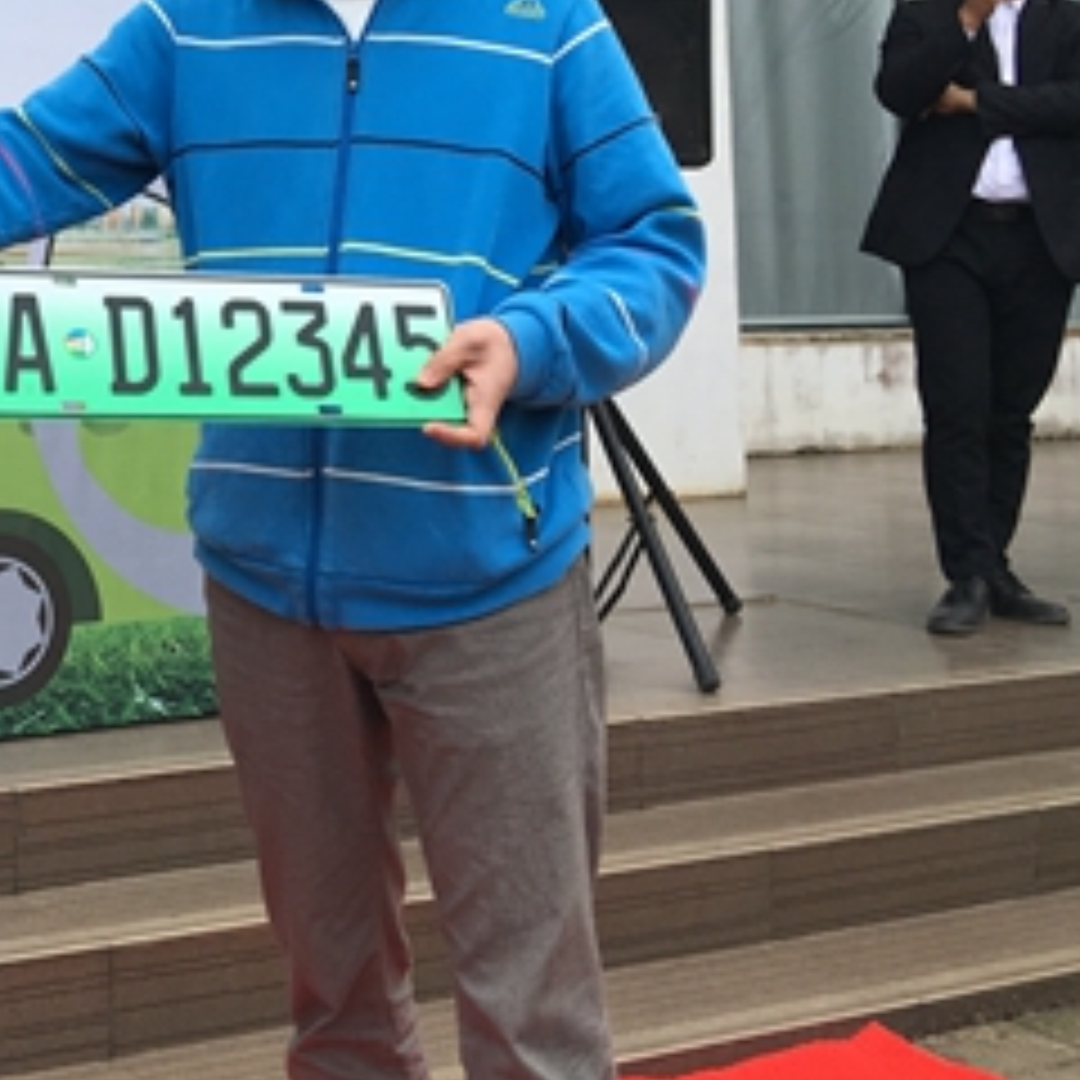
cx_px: -14
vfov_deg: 25.9
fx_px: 2259
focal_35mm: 64
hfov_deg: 25.5
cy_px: 72
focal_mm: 4.15
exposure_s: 1/463
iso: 25
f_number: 2.2
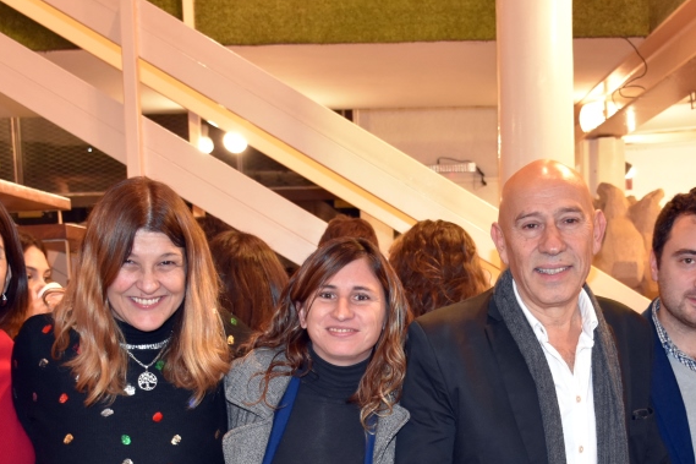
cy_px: 414
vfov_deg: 24.4
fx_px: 1044
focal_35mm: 54
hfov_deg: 36.7
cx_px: 417
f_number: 3.5
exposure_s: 1/60
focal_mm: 20
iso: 1600
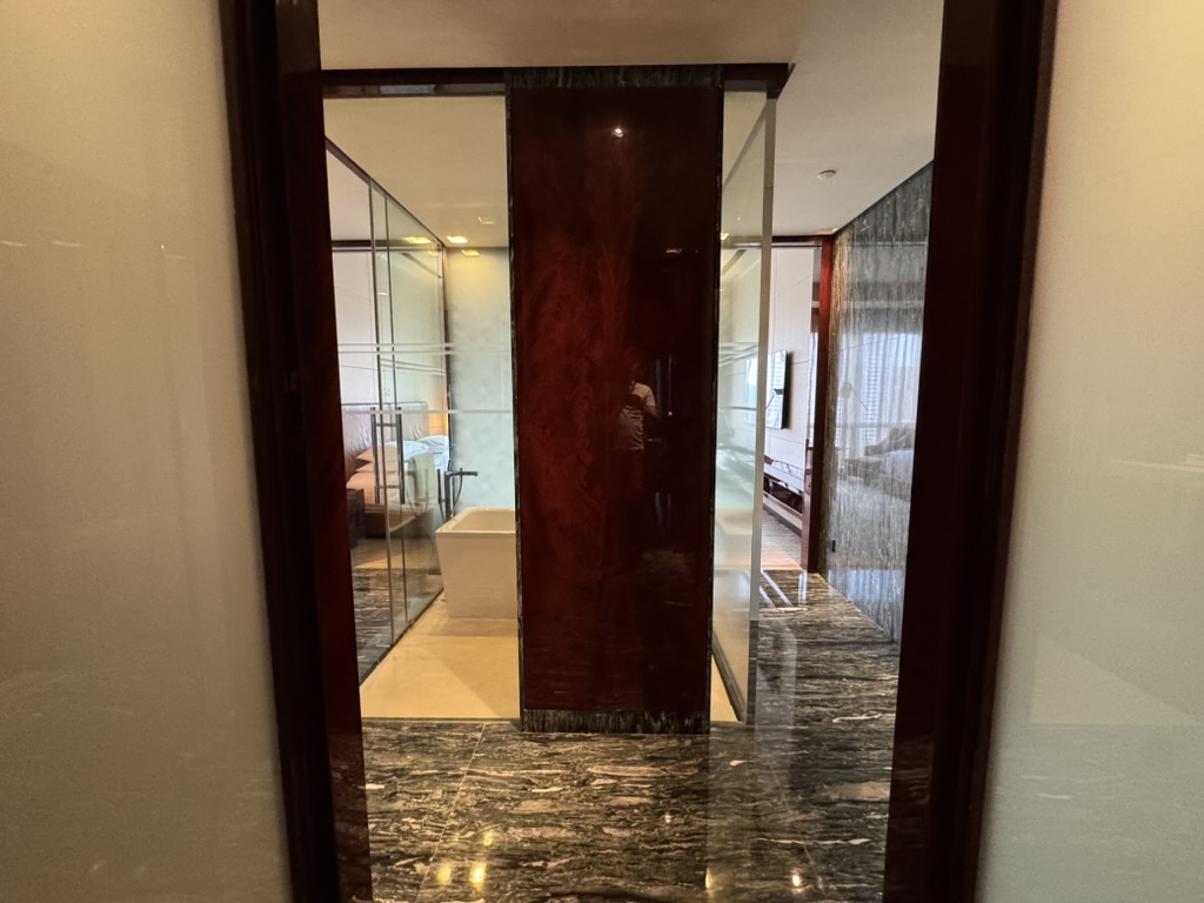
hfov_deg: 102.1
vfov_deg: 85.7
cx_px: 602
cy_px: 452
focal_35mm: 14
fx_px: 487
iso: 500
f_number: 2.2
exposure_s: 1/57
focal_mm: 2.22
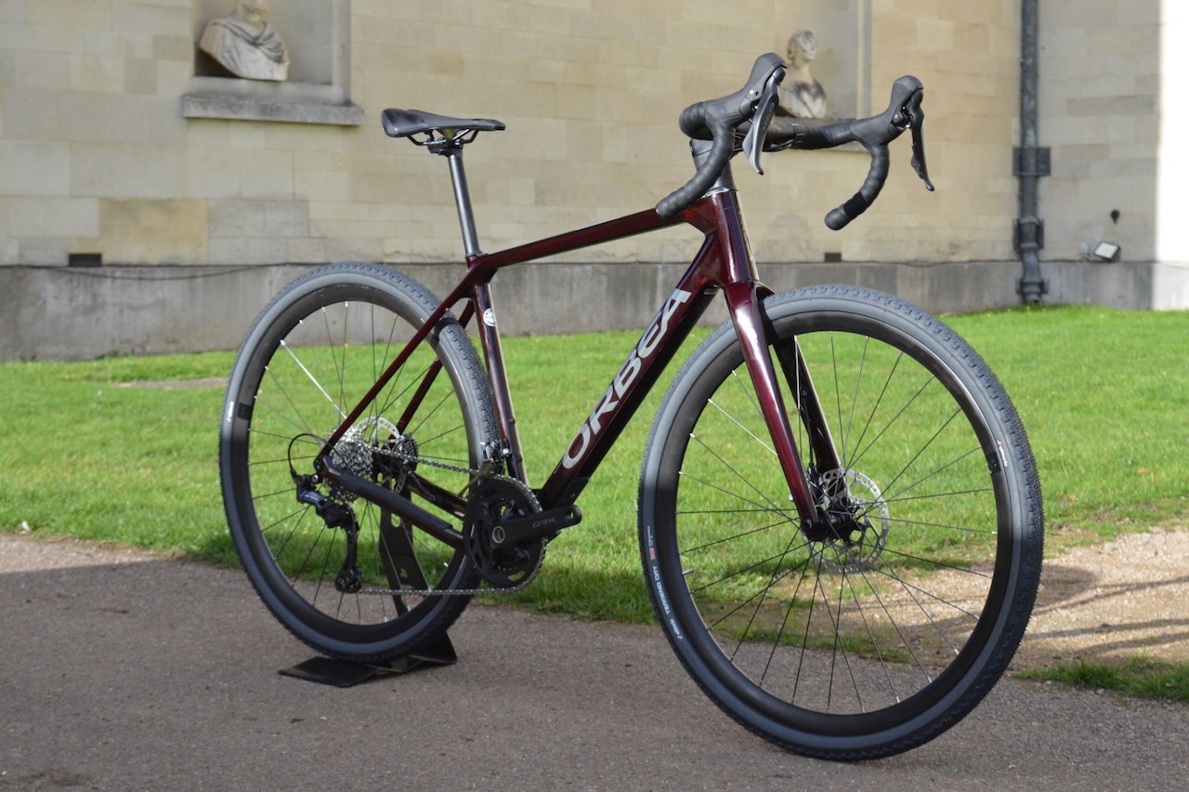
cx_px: 594
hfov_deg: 28.1
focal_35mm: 72
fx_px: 2377
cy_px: 396
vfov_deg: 18.9
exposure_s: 1/500
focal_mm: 48
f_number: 11
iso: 1600
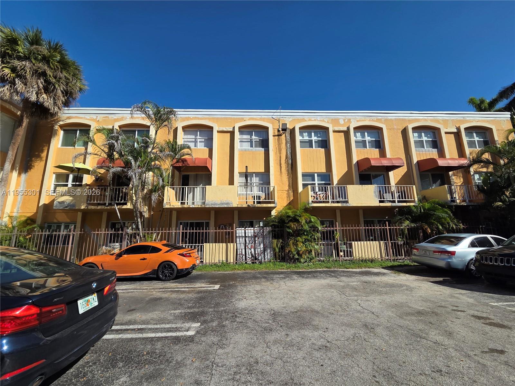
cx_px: 258
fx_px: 193
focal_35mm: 13
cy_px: 193
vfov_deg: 89.9
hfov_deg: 106.2
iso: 50
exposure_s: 1/2775
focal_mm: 2.2
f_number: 2.2
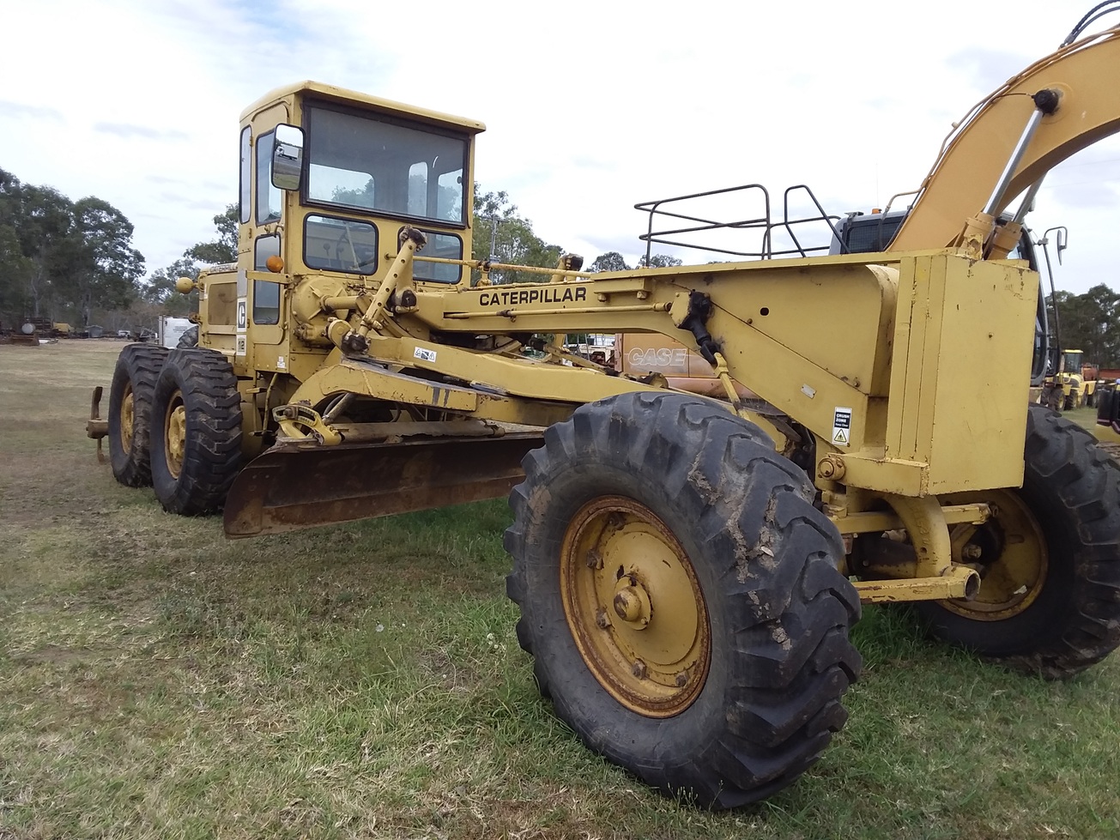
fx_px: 906
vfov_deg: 49.8
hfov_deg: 63.4
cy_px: 420
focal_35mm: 28
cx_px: 560
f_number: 1.9
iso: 40
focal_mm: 2.91
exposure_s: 1/867
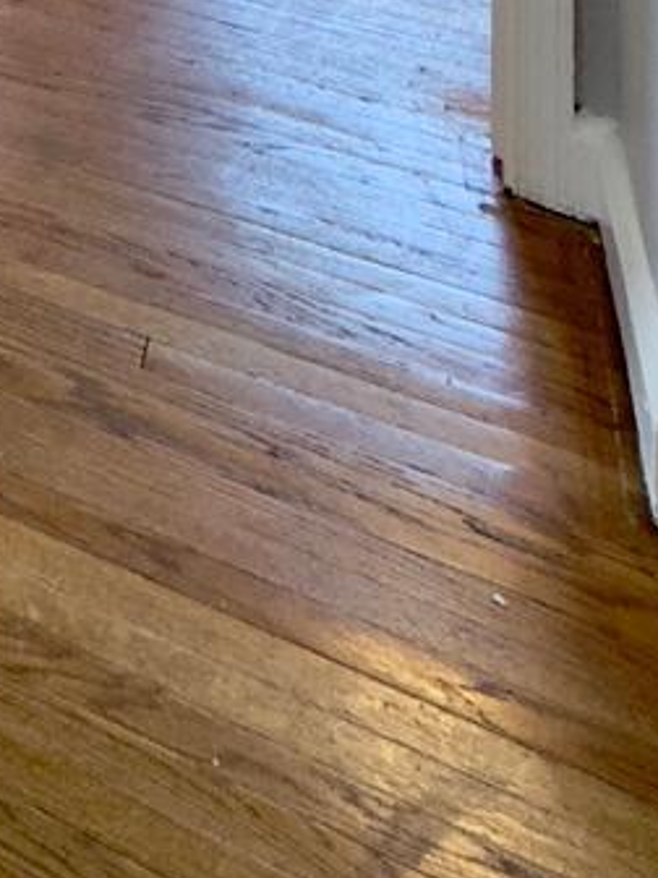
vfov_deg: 19.7
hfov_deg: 15.4
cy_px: -802
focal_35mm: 64
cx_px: -833
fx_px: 1622
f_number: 2.2
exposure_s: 1/120
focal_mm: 2.22
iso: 160
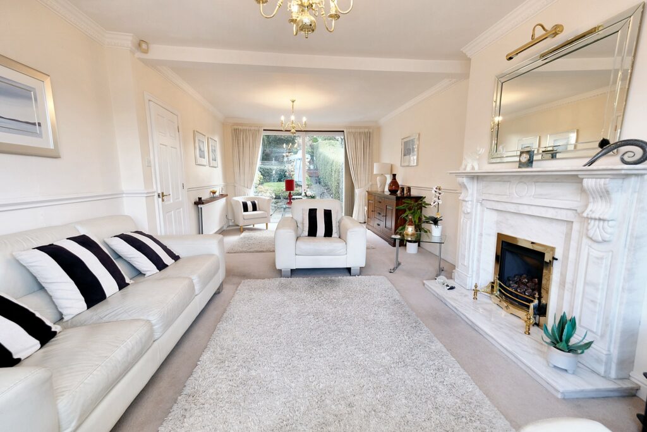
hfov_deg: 100.4
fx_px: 270
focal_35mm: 15
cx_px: 324
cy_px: 216
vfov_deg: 77.3
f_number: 4
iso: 400
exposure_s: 1/60
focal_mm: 10
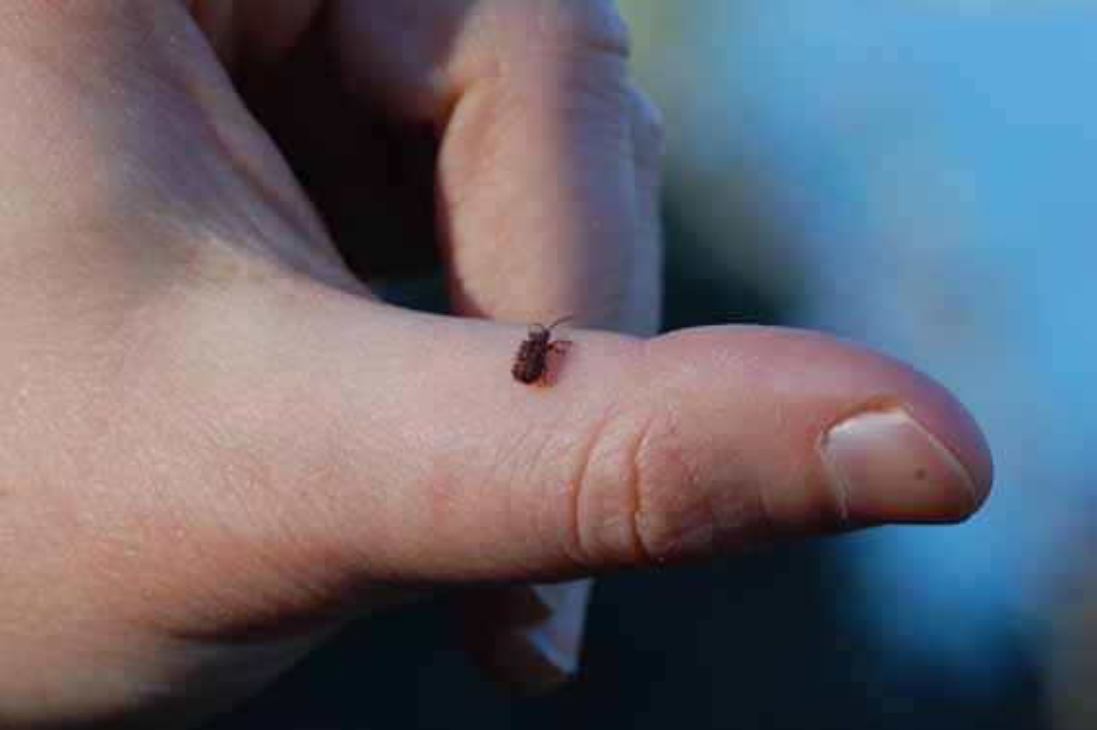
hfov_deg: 15.2
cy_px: 365
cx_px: 548
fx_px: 4110
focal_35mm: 135
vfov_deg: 10.1
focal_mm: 90
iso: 200
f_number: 11
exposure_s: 1/125
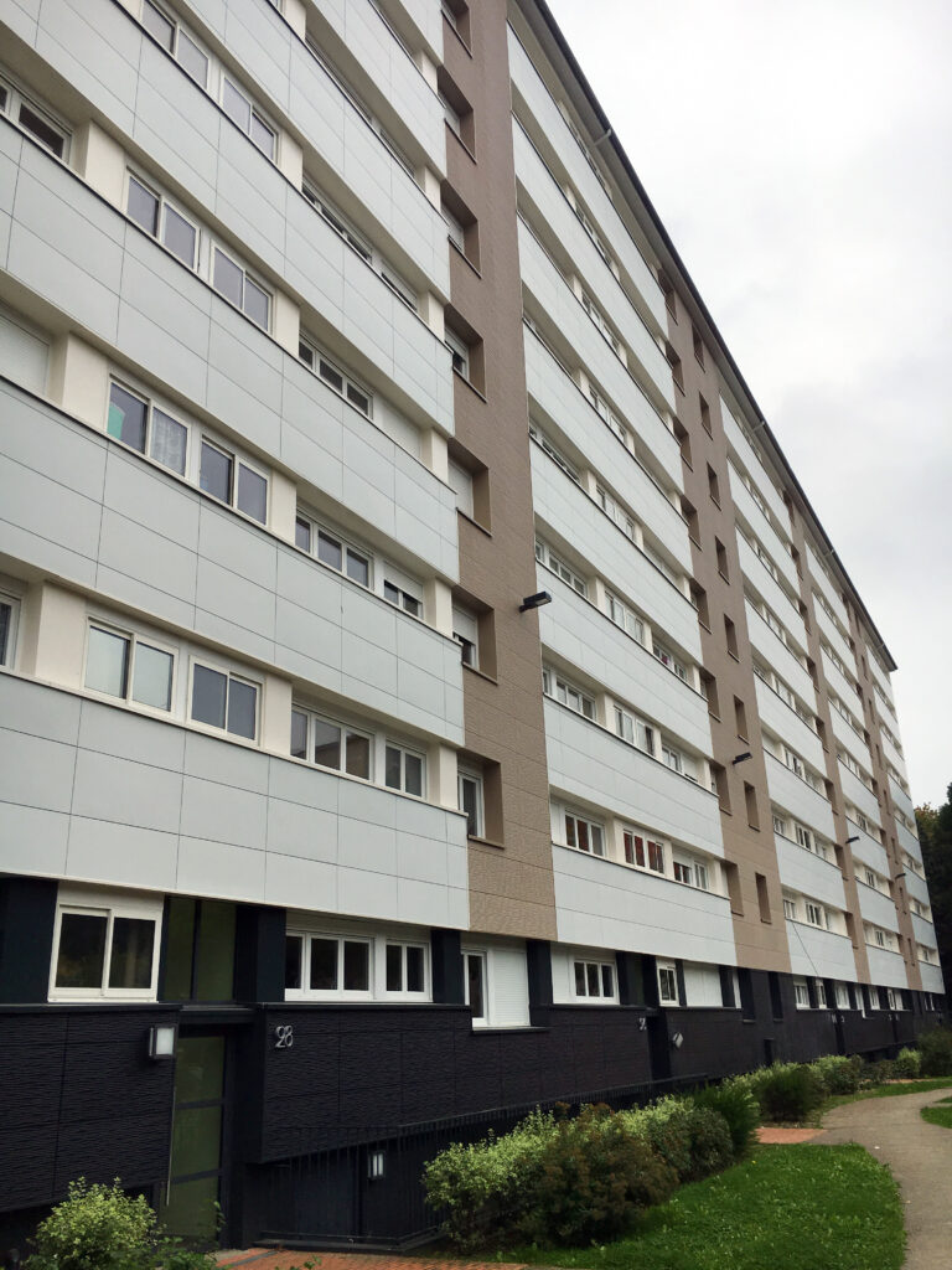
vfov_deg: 61.7
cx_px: 476
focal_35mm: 29
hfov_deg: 48.2
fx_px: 1063
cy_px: 635
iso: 25
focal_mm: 4.15
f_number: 2.2
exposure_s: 1/999
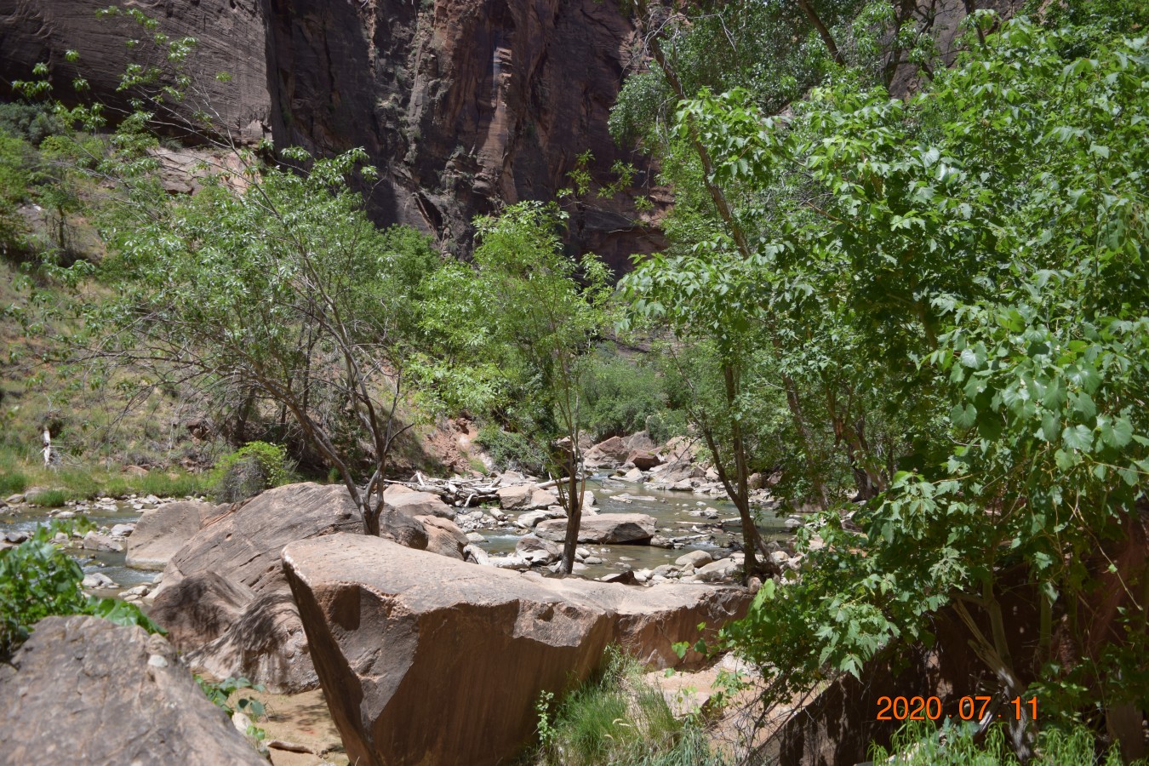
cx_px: 574
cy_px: 383
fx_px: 862
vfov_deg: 47.9
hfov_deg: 67.4
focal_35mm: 27
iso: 200
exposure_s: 1/1600
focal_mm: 18
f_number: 3.5
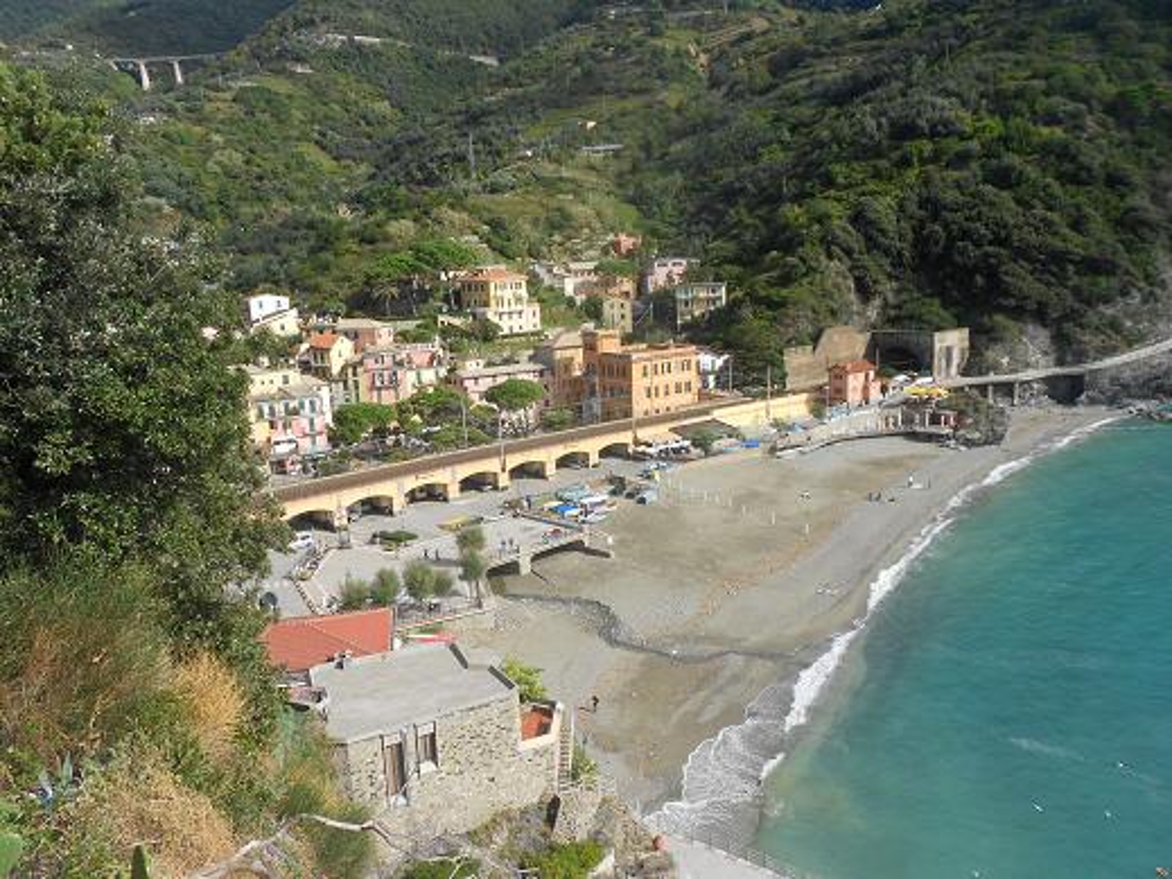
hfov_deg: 67.3
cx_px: 586
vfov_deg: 53.0
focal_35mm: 26
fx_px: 880
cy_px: 440
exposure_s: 1/1000
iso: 80
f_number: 3.2
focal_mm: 4.6
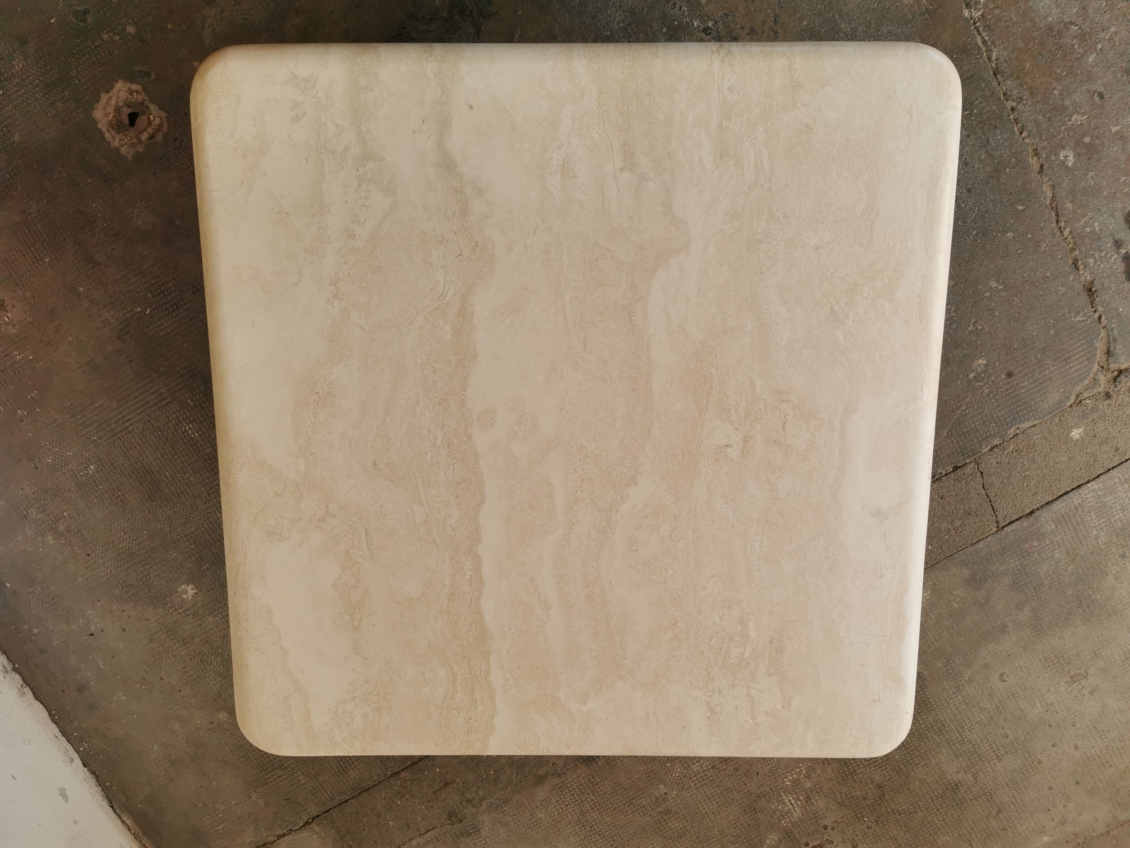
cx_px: 565
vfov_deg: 51.4
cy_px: 424
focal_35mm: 27
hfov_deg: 65.3
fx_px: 881
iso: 50
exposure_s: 1/210
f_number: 1.6
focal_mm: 5.56
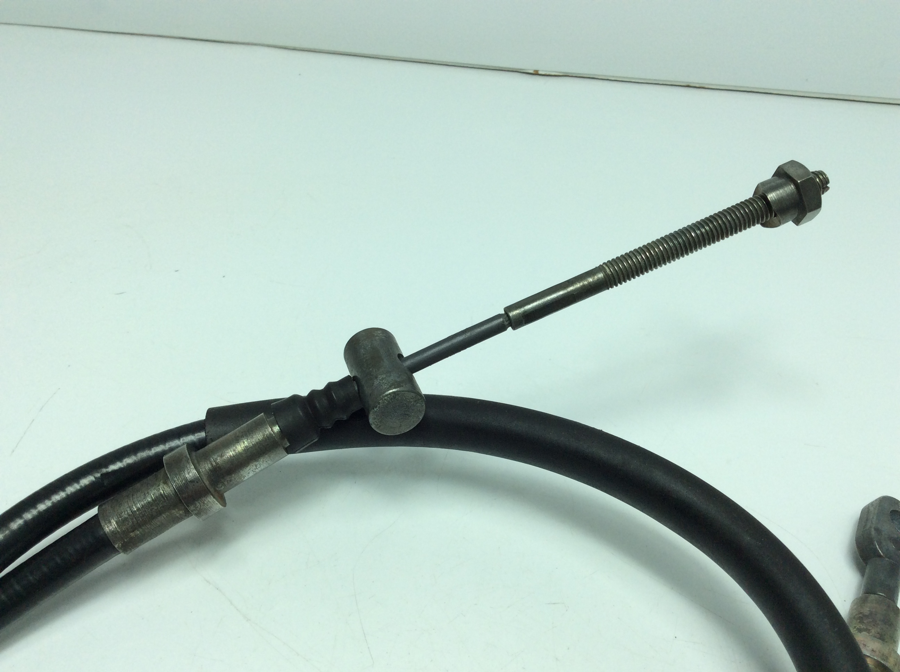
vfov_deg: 44.1
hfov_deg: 56.9
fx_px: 831
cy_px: 336
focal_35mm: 32
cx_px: 450
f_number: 2.4
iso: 32
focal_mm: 3.3
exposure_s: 1/555
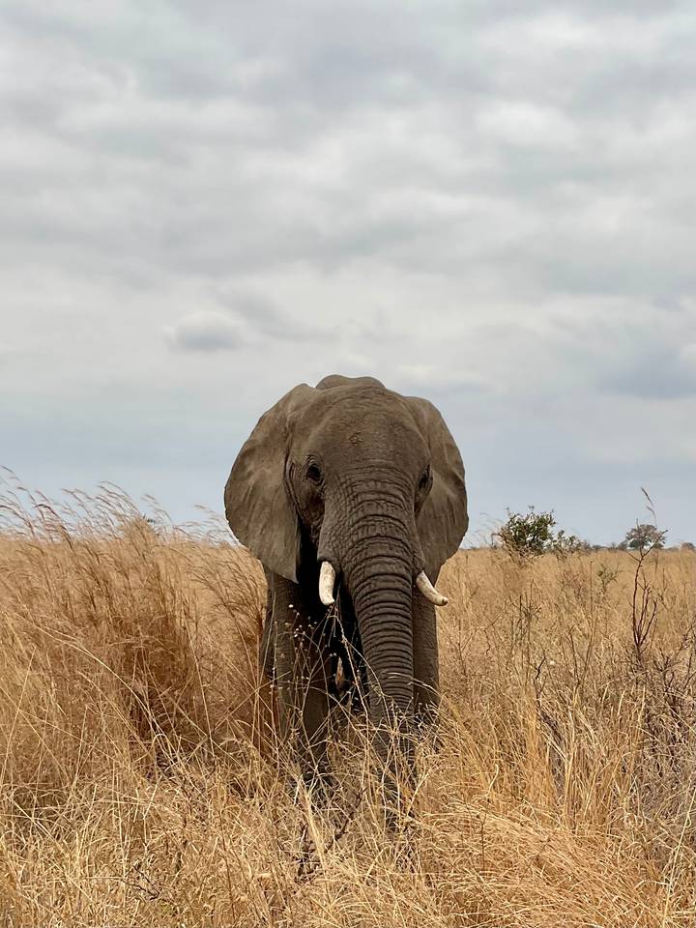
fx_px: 777
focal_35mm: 29
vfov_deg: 61.7
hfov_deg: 48.2
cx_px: 348
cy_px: 464
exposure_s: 1/2801
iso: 16
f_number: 1.8
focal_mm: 3
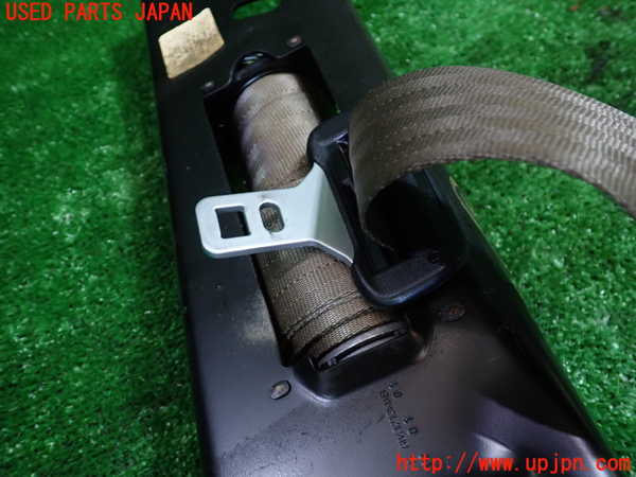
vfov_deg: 46.8
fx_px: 551
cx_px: 318
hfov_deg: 60.0
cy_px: 238
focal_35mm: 30
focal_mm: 5.4
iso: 200
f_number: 2.3
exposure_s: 1/30
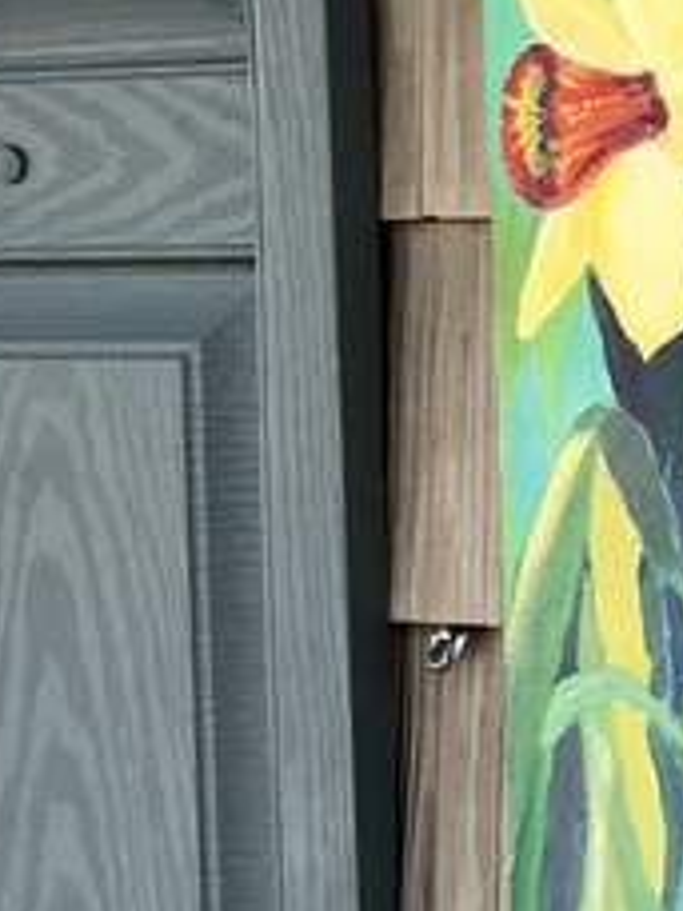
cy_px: 615
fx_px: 3236
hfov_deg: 11.4
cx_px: 1118
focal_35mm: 123
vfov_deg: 16.0
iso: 20
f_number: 1.8
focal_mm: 3.99
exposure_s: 1/260
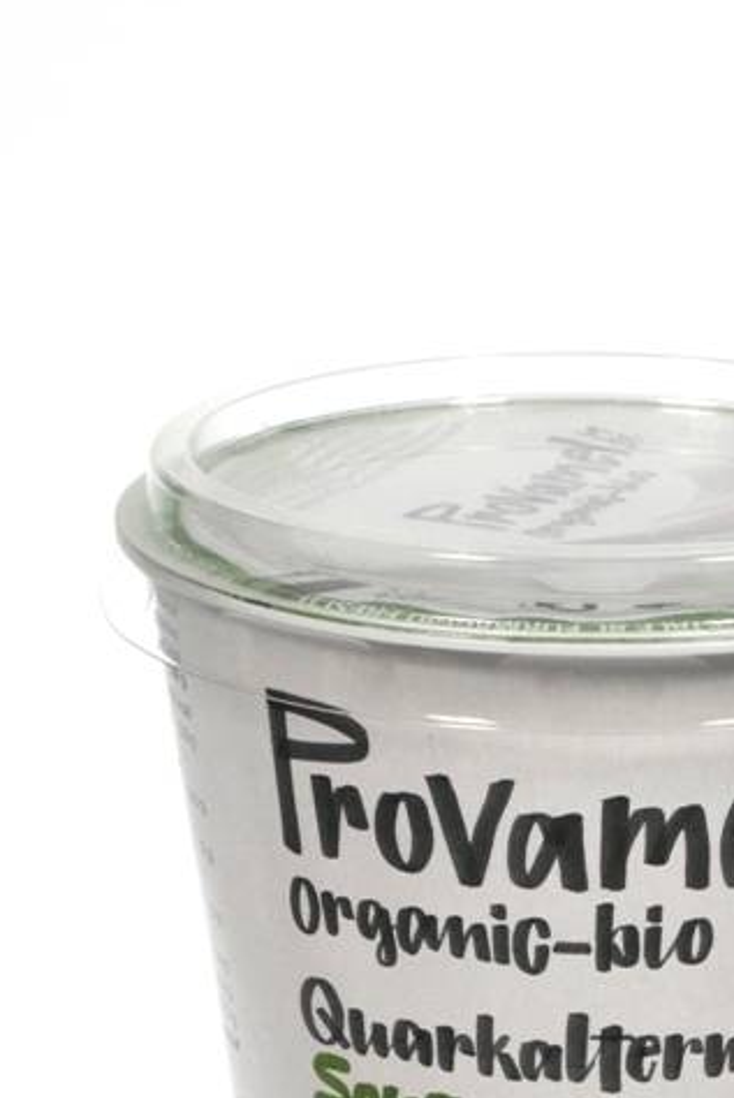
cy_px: 841
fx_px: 3448
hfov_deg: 12.1
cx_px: 559
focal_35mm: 113
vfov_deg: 18.0
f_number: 16
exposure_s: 1/50
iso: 800
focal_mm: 30.4
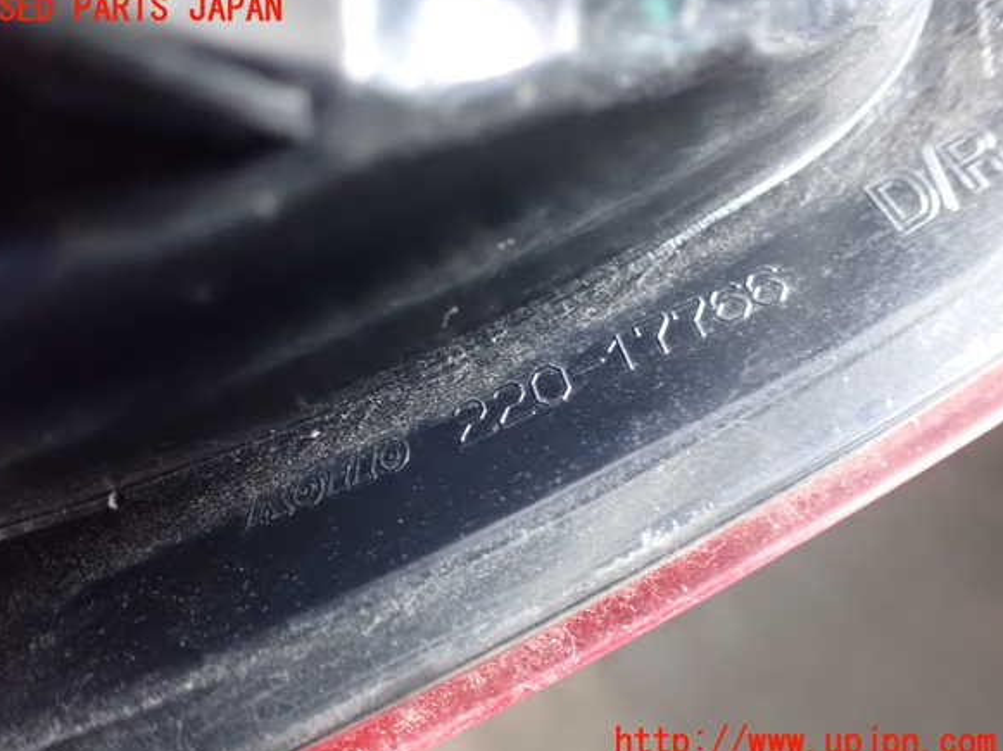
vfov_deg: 45.4
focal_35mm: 31
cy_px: 376
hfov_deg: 58.4
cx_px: 487
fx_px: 898
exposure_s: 1/20
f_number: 2.3
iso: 1600
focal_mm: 5.4
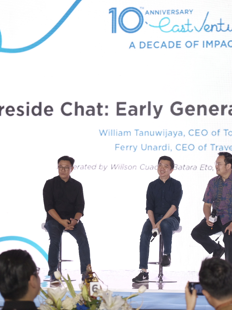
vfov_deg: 12.7
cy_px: 155
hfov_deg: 9.5
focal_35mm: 155
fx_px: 1385
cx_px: 192
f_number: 2.8
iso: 1250
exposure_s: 1/200
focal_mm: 71.5
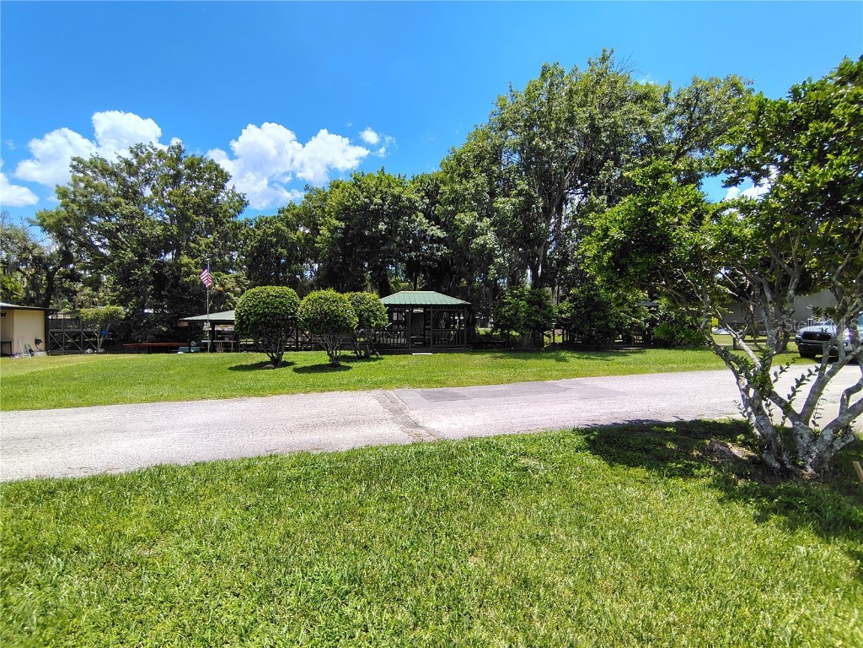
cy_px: 324
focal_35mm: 16
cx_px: 432
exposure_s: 1/799
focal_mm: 2.13
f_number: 2.2
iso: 100
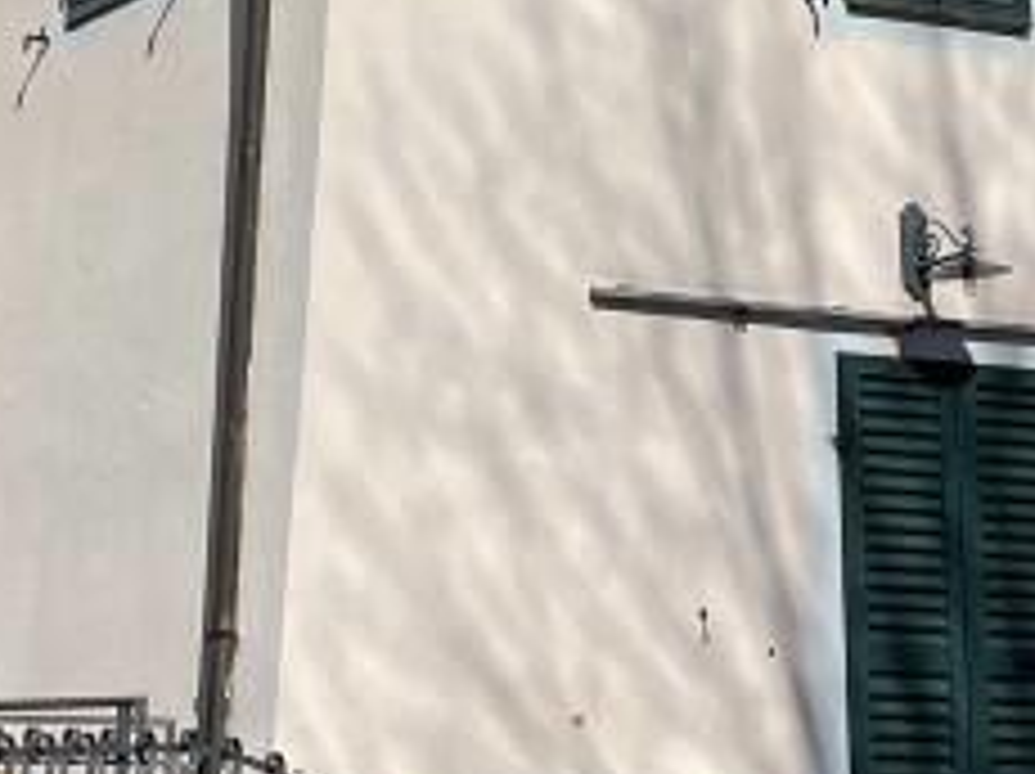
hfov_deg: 17.0
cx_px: 472
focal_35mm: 116
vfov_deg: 12.5
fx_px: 3465
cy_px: -94
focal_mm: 4.2
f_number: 1.6
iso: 32
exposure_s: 1/7299
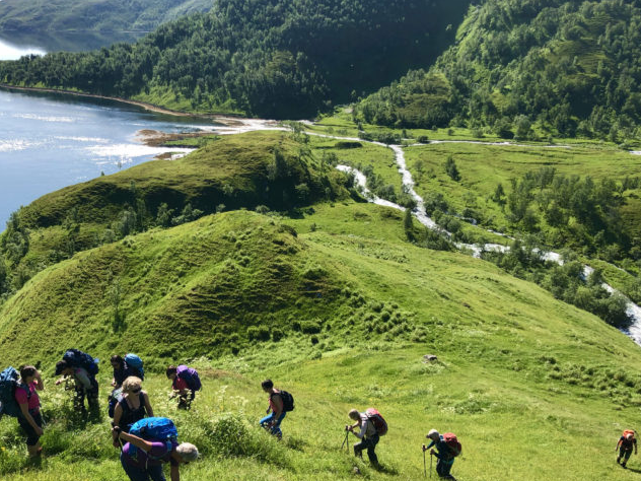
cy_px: 274
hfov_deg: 53.9
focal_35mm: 34
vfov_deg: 41.7
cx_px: 291
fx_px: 630
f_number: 1.8
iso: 20
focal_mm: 3.99
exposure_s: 1/1021
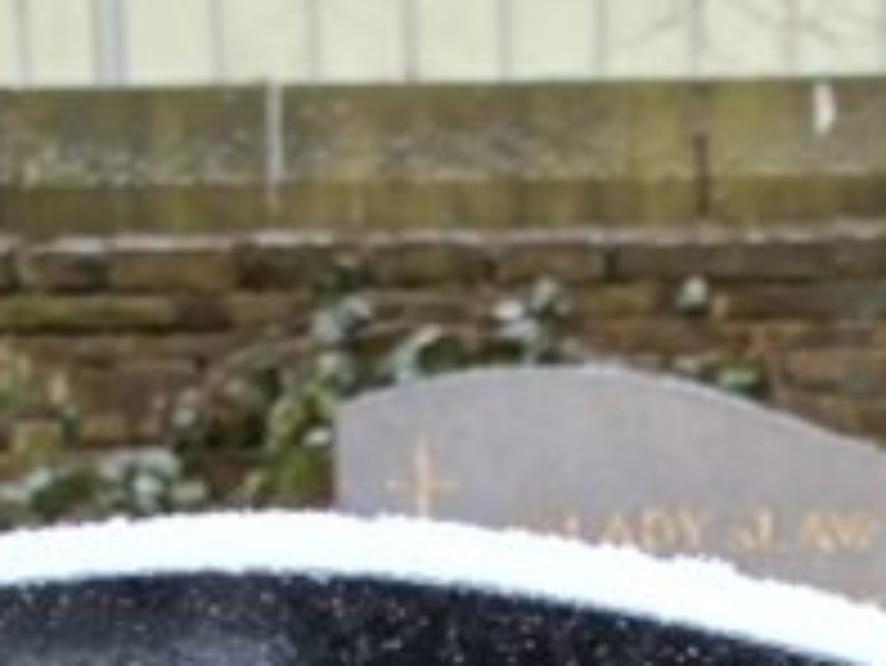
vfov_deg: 7.0
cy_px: 2408
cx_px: 729
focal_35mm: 175
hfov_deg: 11.2
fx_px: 4482
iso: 370
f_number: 1.88
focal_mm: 5.59
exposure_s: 1/101
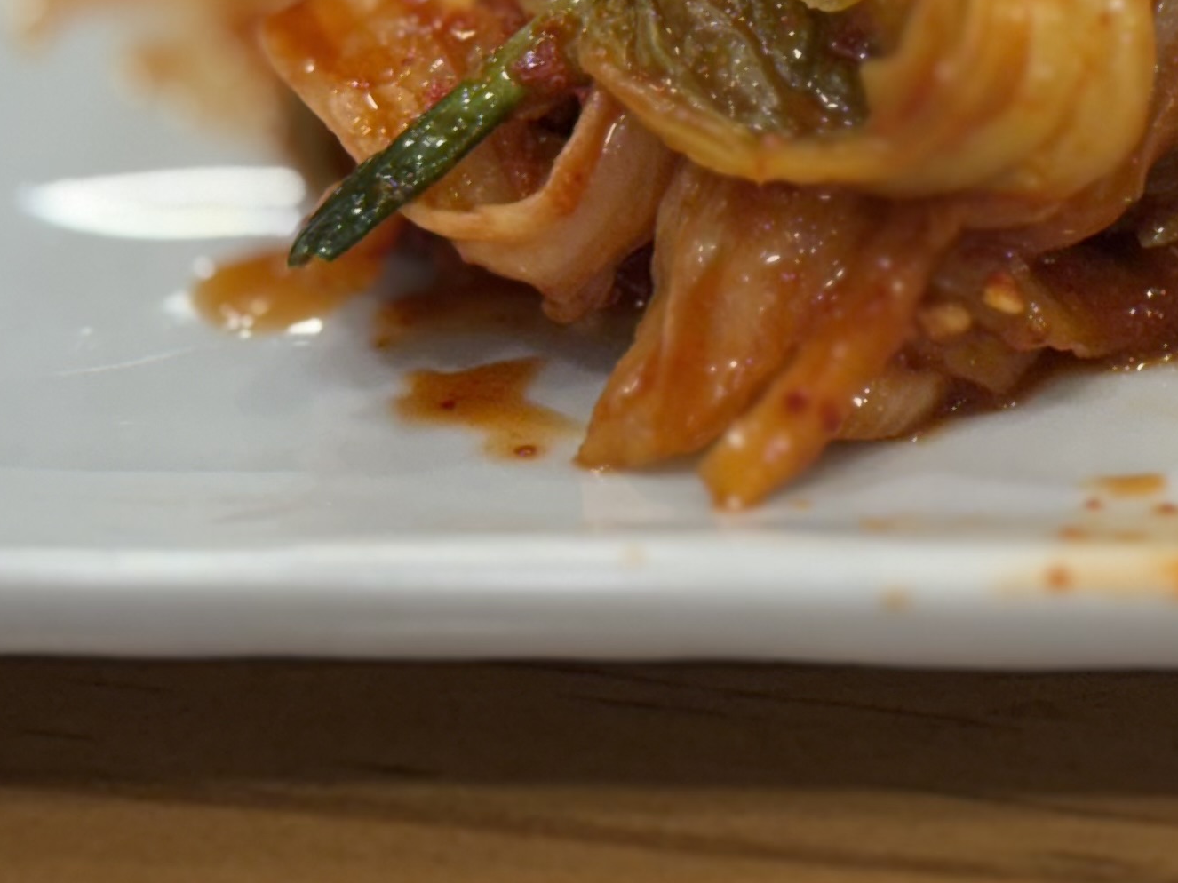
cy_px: -290
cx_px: 1200
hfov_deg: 13.3
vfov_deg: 9.9
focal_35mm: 146
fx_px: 4968
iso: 125
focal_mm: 6.76
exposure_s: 1/120
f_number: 1.78
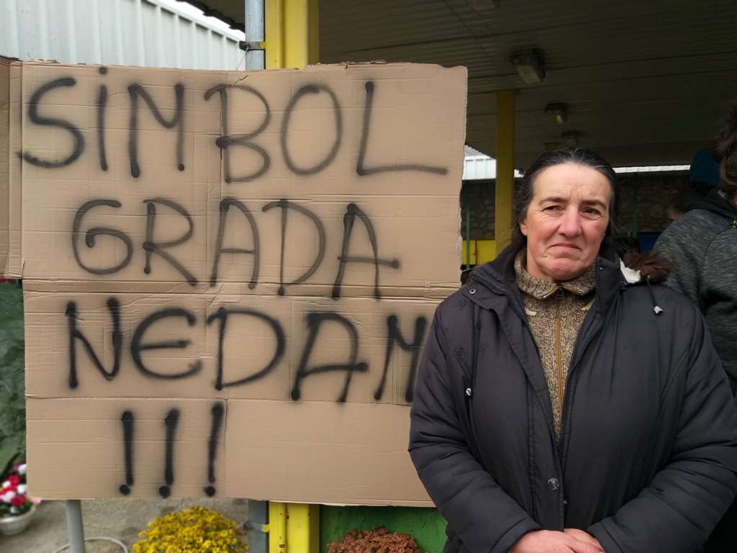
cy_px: 276
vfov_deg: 53.1
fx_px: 554
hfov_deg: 67.3
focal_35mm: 26
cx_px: 368
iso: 40
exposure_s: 1/347
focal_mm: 3.93
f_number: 1.7
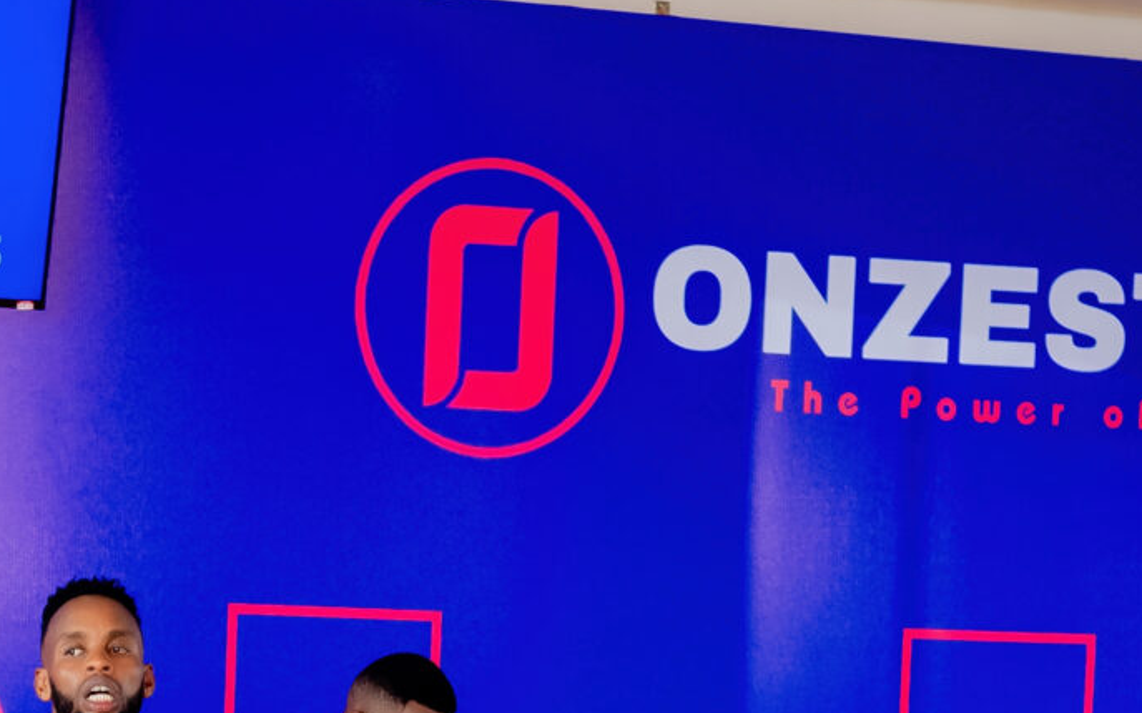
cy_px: 1148
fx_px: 5912
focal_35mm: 190
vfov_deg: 6.8
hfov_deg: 11.0
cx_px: 273
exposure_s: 1/160
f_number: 3.5
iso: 400
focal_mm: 50
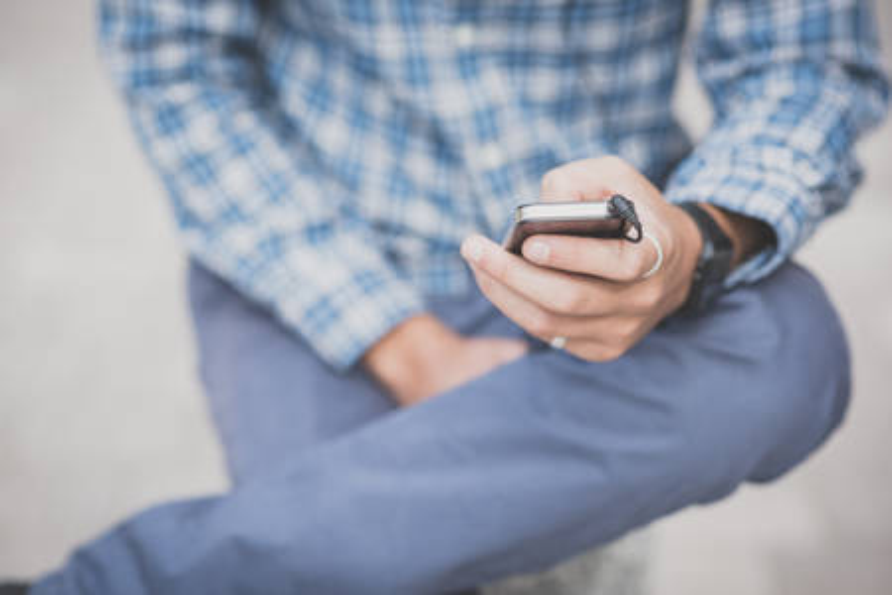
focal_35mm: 85
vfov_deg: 16.1
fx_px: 2106
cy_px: 298
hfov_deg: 23.9
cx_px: 446
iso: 100
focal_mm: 85
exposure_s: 1/640
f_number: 2.8
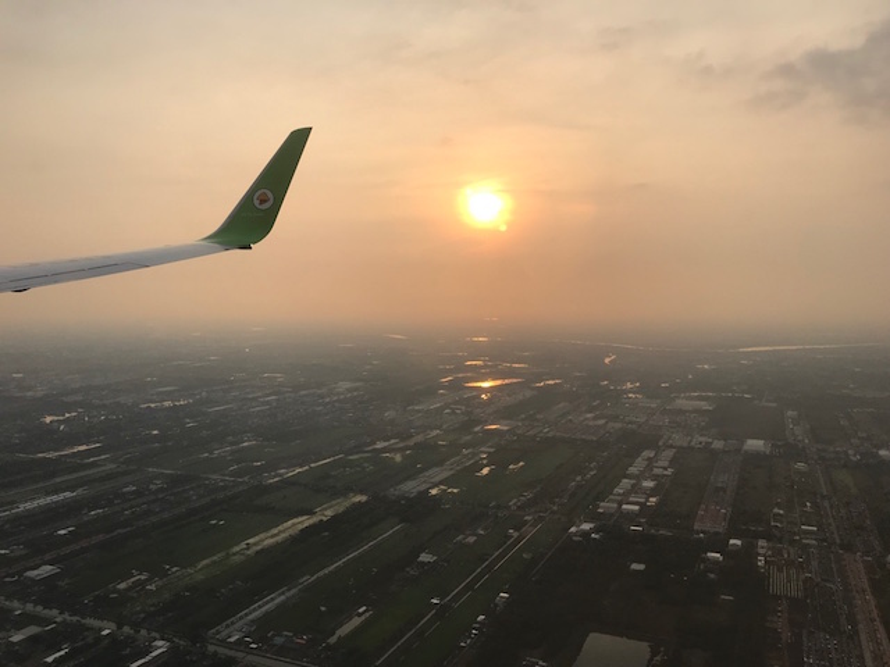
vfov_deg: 49.7
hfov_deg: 63.4
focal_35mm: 28
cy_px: 334
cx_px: 445
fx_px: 720
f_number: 1.8
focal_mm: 3.99
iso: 20
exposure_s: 1/1100
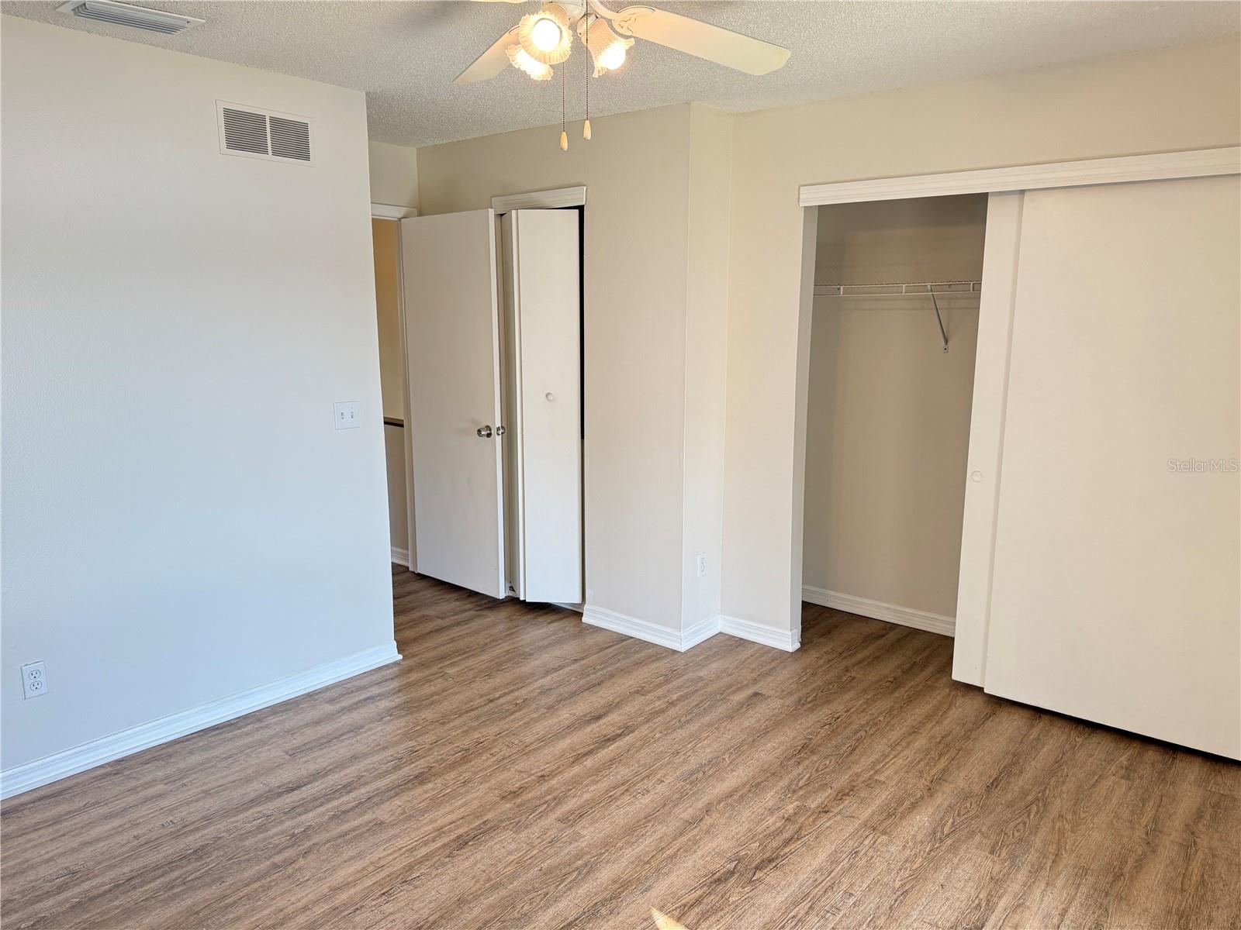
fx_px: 860
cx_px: 620
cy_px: 465
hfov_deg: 71.6
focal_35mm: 24
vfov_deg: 56.8
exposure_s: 1/120
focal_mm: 6.76
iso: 160
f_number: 1.78
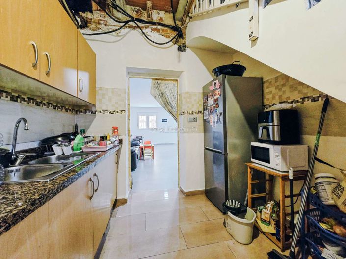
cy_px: 130
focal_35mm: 13
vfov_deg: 89.9
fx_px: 130
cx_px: 173
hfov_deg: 106.2
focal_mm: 2.2
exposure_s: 1/50
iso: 640
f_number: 2.2
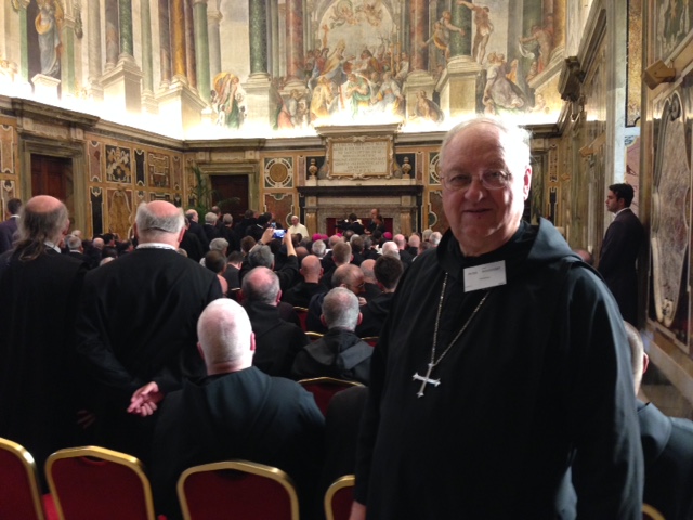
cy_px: 260
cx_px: 346
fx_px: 661
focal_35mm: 33
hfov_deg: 55.4
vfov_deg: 42.9
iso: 200
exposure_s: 1/20
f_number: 2.4
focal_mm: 4.12
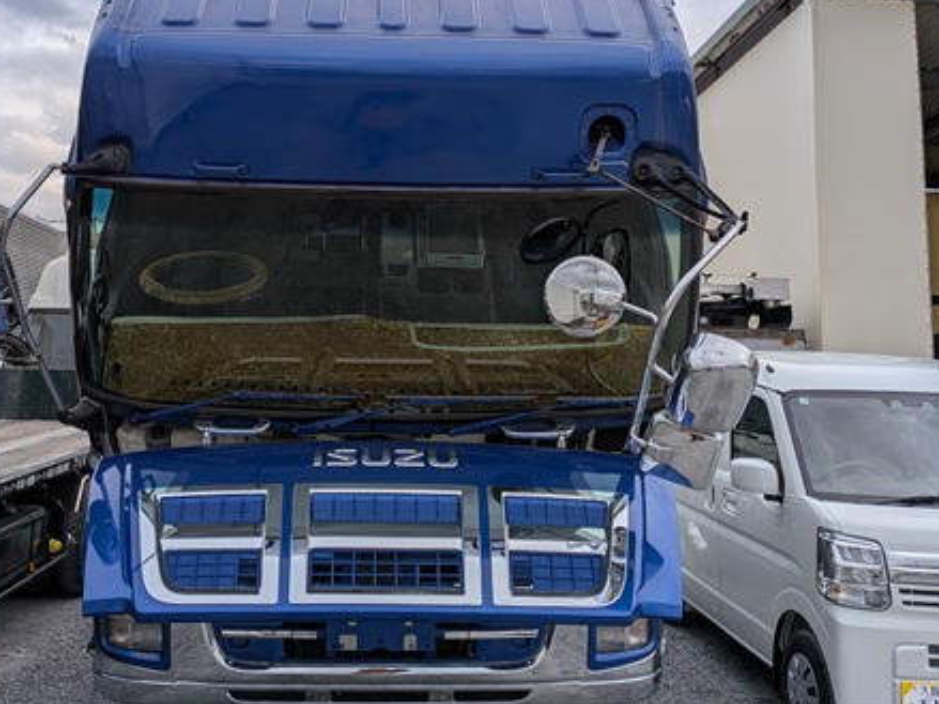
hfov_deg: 52.3
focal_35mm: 35
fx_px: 949
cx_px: 385
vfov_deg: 40.4
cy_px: 267
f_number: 1.7
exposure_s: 1/427
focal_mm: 4.53
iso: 27
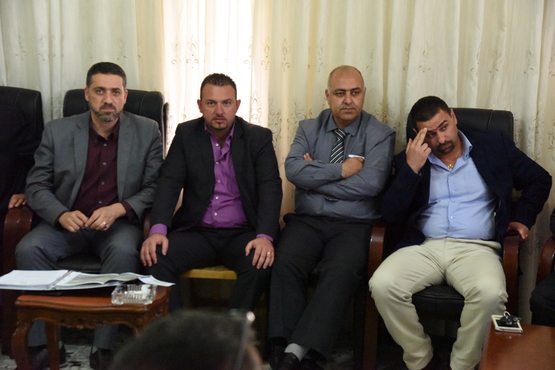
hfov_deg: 28.8
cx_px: 278
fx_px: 1079
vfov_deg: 19.5
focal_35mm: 70
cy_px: 185
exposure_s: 1/160
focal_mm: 70
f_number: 6.3
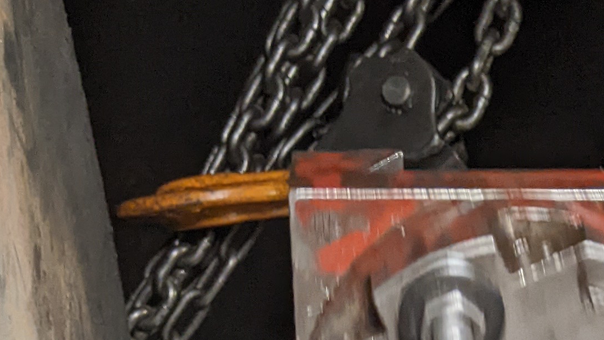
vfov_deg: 9.4
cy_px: 924
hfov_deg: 19.5
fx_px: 1746
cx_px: 453
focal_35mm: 109
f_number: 1.8
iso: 60
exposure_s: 1/59.9
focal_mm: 4.44
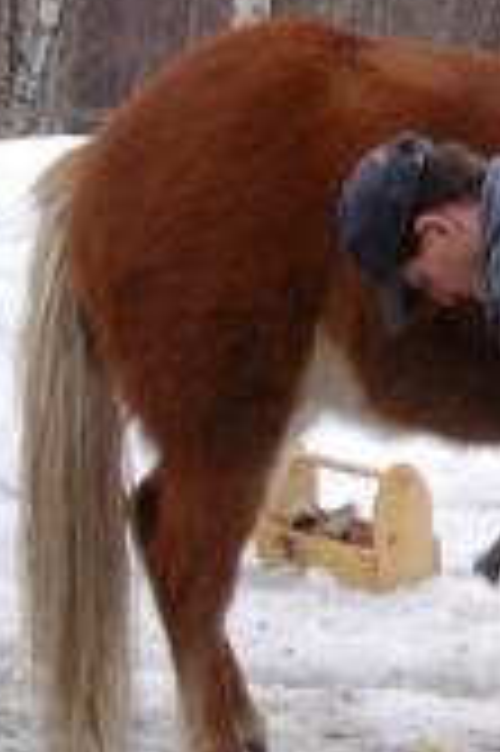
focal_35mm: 106
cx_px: 793
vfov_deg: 19.3
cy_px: 288
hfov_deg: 12.2
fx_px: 2213
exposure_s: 1/52.3
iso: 50
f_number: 2.9
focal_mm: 6.3
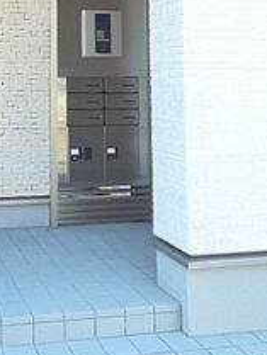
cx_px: -27
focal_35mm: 46
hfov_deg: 28.6
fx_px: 473
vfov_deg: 39.1
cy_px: 54
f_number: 5
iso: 400
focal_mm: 3.58
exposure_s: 1/40
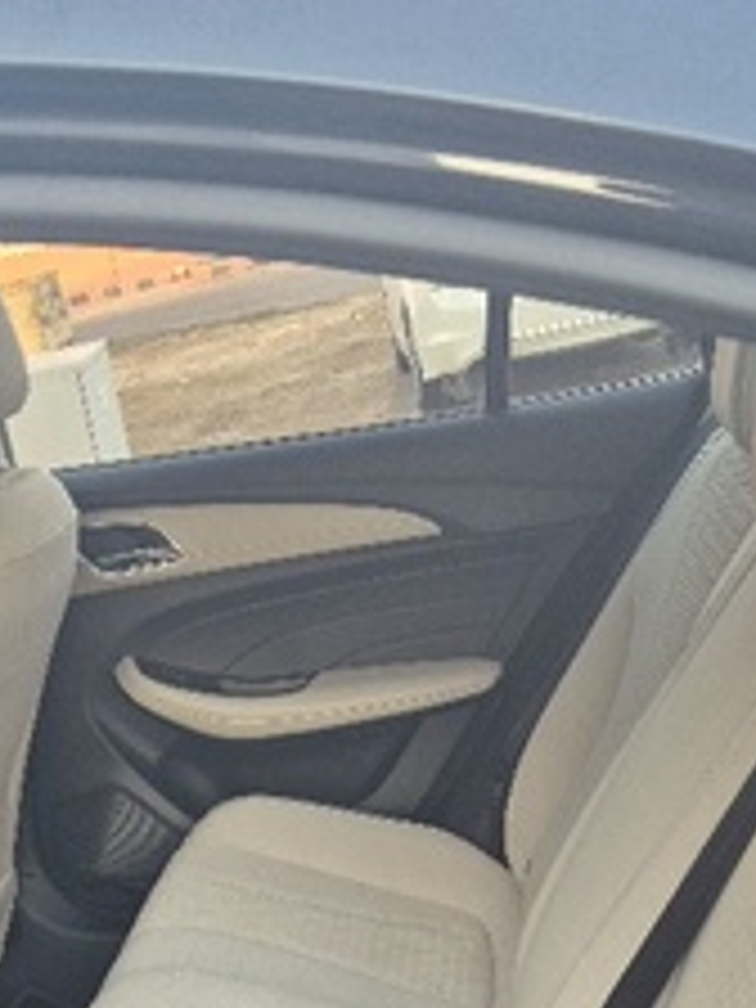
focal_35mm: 47
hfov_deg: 30.4
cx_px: 191
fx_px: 1369
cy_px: 956
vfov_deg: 37.1
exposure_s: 1/182
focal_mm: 5.4
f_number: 1.8
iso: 200
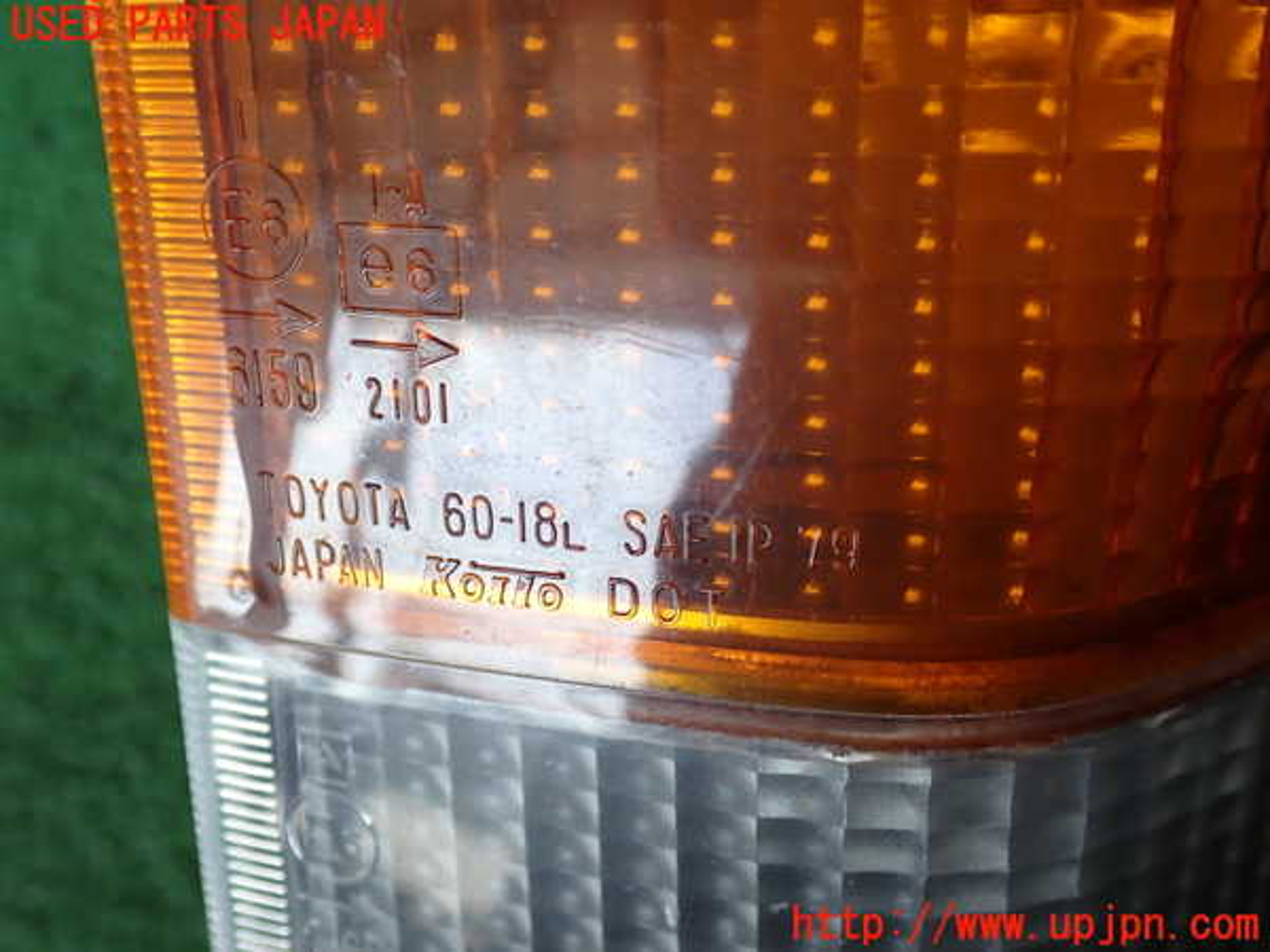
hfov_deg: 51.4
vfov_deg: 39.7
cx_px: 635
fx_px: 1321
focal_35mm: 36
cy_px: 476
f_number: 2.5
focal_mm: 6.37
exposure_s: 1/80
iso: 100
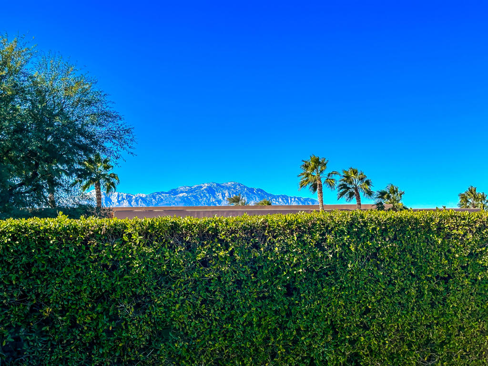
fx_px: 677
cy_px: 183
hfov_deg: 39.7
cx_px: 244
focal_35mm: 48
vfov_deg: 30.3
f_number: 1.8
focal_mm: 6.86
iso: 64
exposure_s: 1/3200
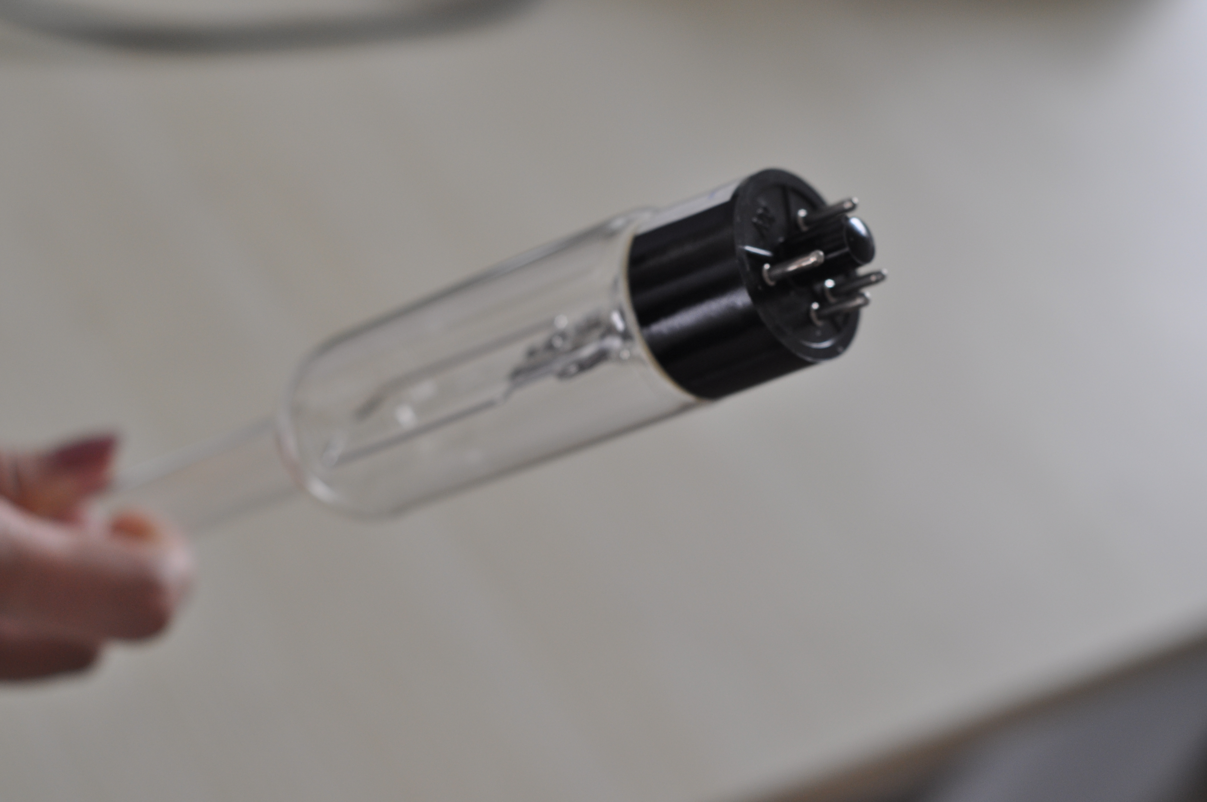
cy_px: 401
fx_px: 2512
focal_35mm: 75
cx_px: 604
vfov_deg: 18.1
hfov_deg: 27.0
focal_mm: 50
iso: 400
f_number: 4
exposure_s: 1/60
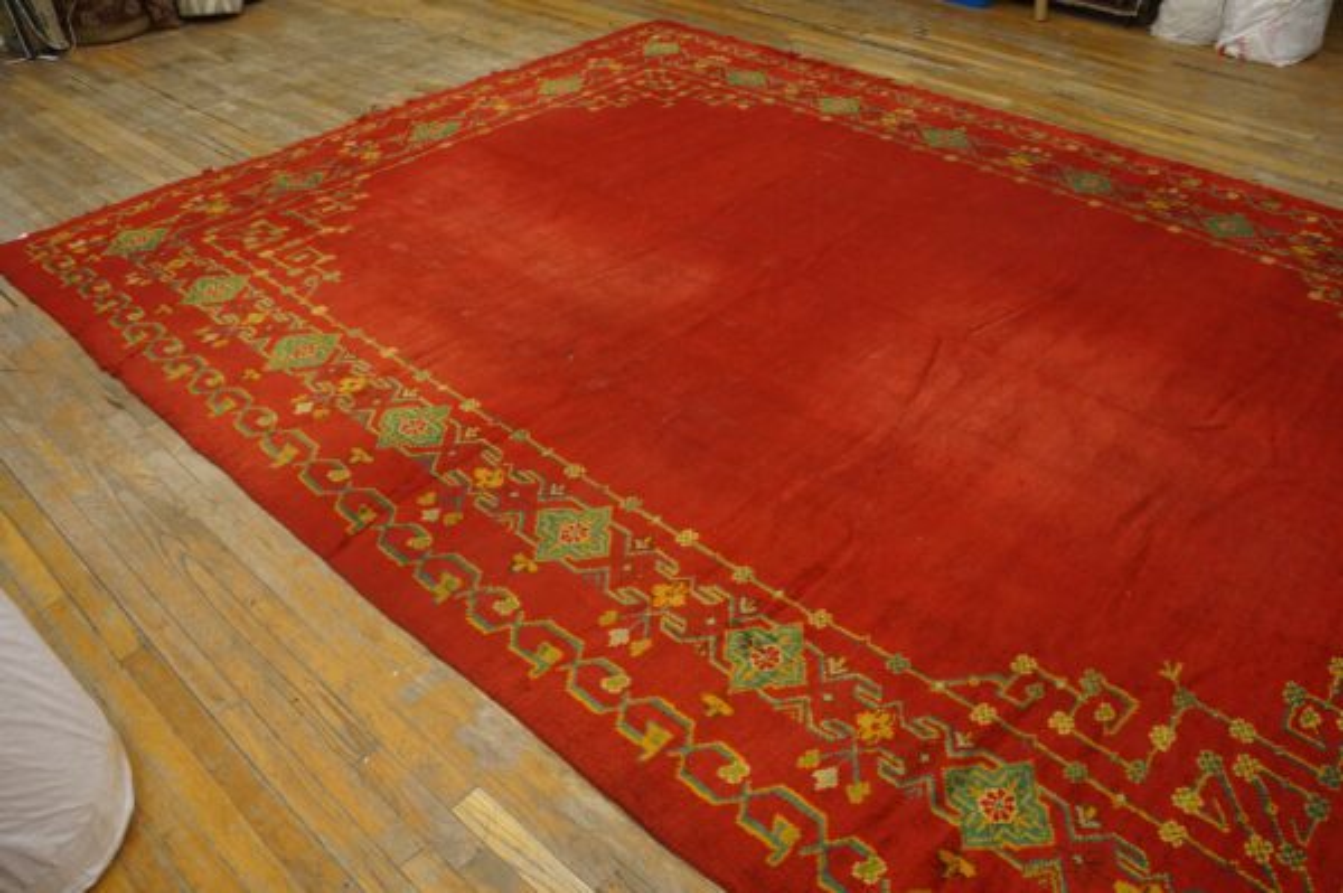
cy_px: 446
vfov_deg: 47.9
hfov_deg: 67.4
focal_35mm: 27
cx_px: 672
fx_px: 1006
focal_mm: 18
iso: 640
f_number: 4
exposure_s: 1/60
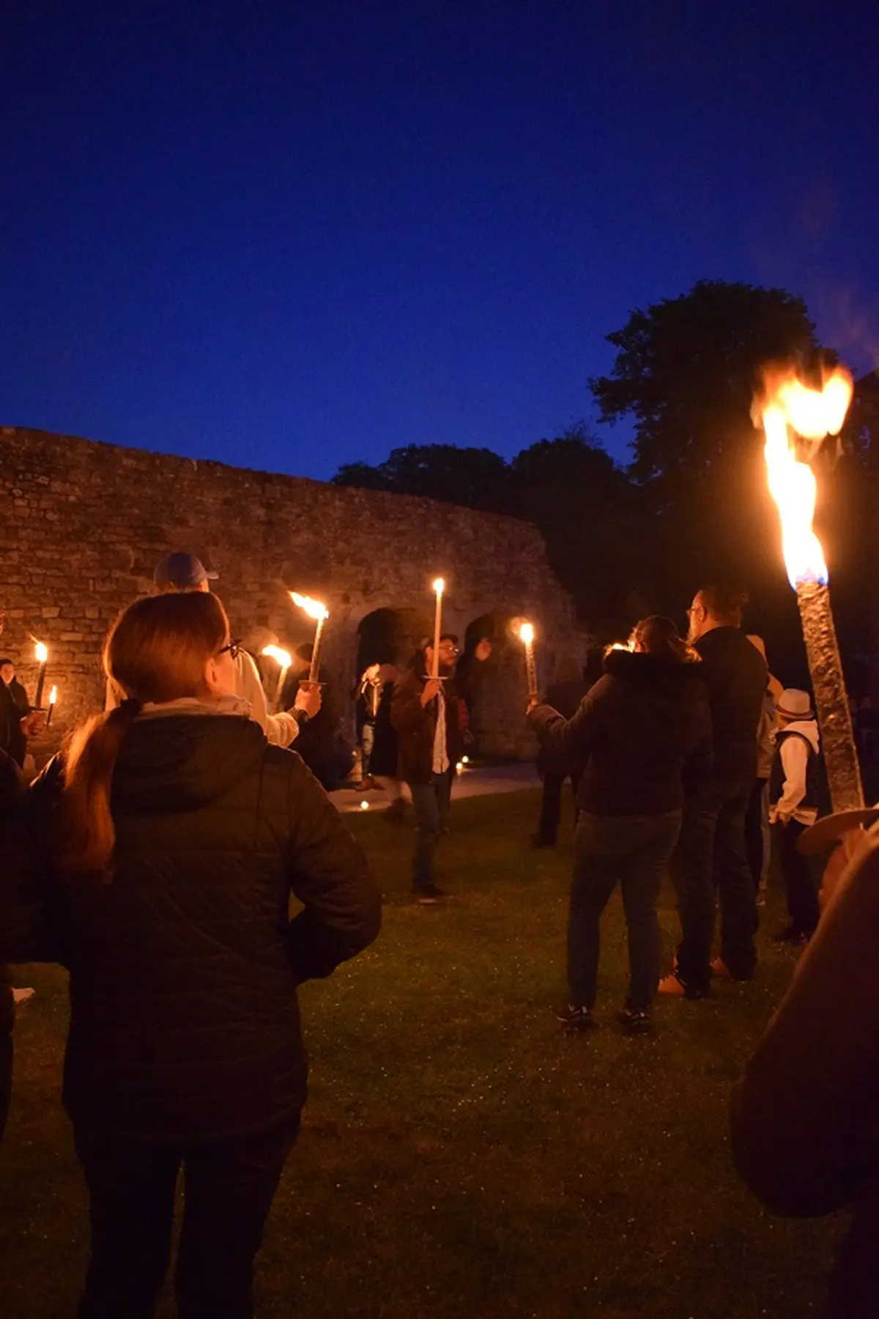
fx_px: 989
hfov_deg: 47.9
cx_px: 440
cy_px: 660
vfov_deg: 67.4
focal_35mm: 27
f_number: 3.5
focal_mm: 18
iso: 6400
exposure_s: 1/25
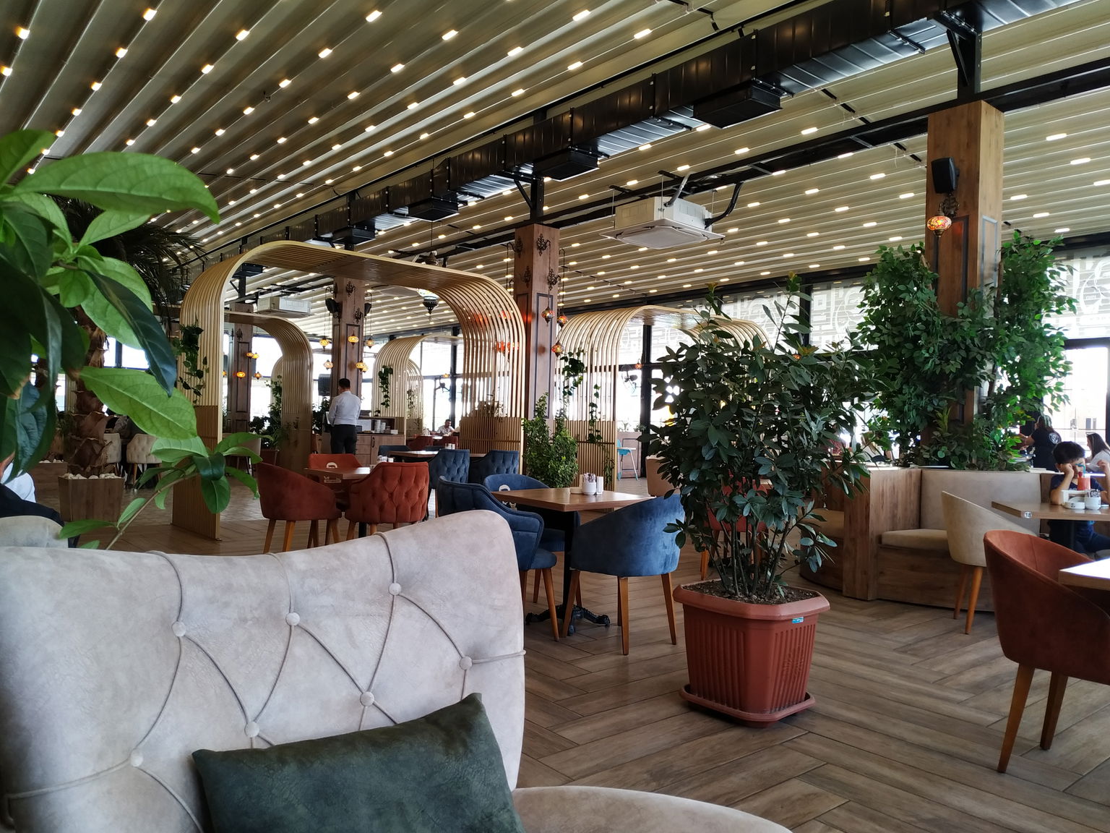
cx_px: 555
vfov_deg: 54.9
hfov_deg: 69.4
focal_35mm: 25
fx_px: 802
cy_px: 422
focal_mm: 3.94
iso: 250
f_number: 1.9
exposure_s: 1/100
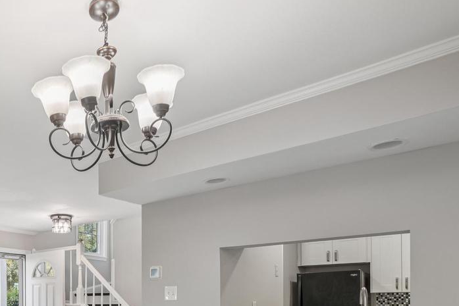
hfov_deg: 54.4
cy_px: 303
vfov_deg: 37.9
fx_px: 395
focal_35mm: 31
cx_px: 68
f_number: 7.1
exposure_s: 1/8
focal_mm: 10
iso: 100
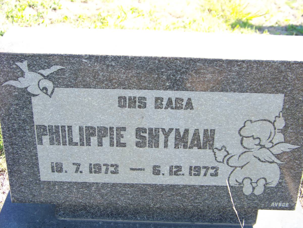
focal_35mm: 55
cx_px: 152
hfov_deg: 34.9
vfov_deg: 26.6
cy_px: 114
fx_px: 481
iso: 64
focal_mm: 9.36
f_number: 3.2
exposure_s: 1/100
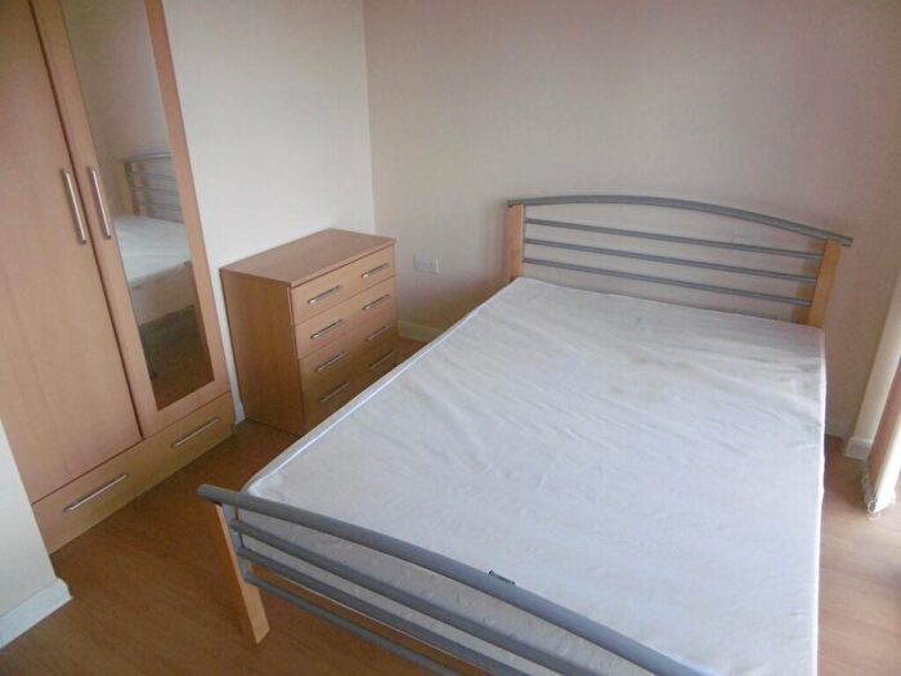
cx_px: 450
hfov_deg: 71.6
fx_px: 625
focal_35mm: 24
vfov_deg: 56.8
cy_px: 338
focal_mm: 4.3
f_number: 3.1
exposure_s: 1/200
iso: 400
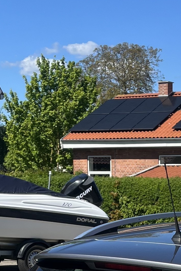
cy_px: 304
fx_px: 777
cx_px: 157
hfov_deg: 13.2
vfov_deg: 19.0
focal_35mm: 103
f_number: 1.6
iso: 50
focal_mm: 5.1
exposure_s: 1/3215
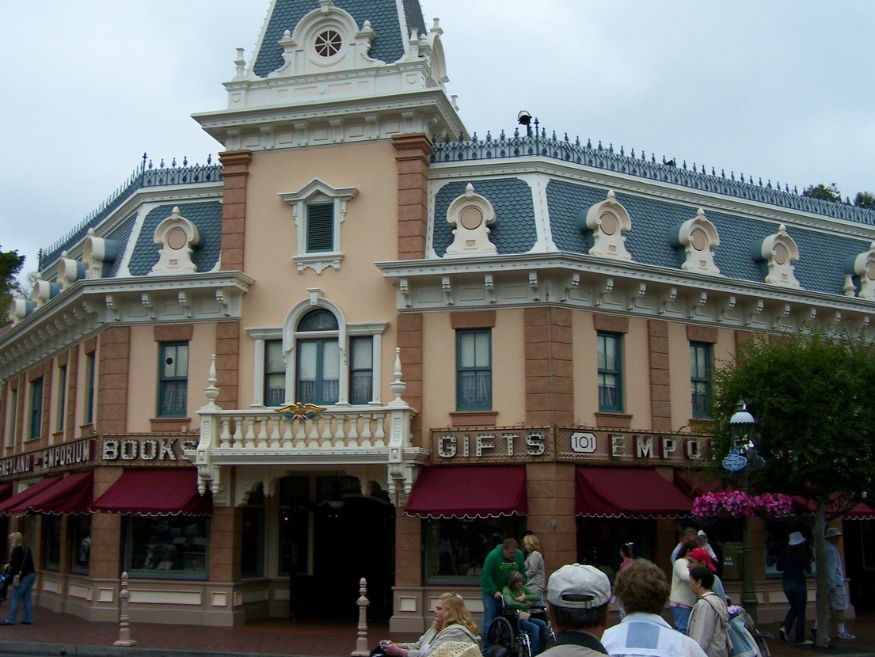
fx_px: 1113
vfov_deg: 32.9
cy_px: 300
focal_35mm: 44
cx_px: 408
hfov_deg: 42.9
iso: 100
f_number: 2.8
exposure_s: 1/640
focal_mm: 6.3
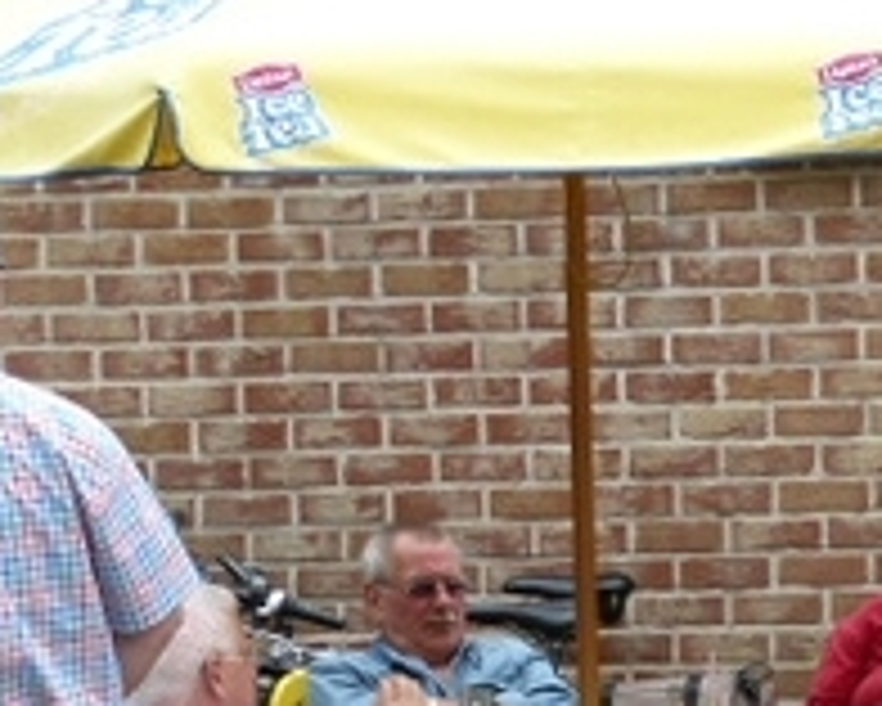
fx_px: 8331
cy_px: 899
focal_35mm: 319
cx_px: 824
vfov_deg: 4.8
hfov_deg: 6.0
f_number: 4
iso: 100
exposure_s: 1/160
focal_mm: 19.3
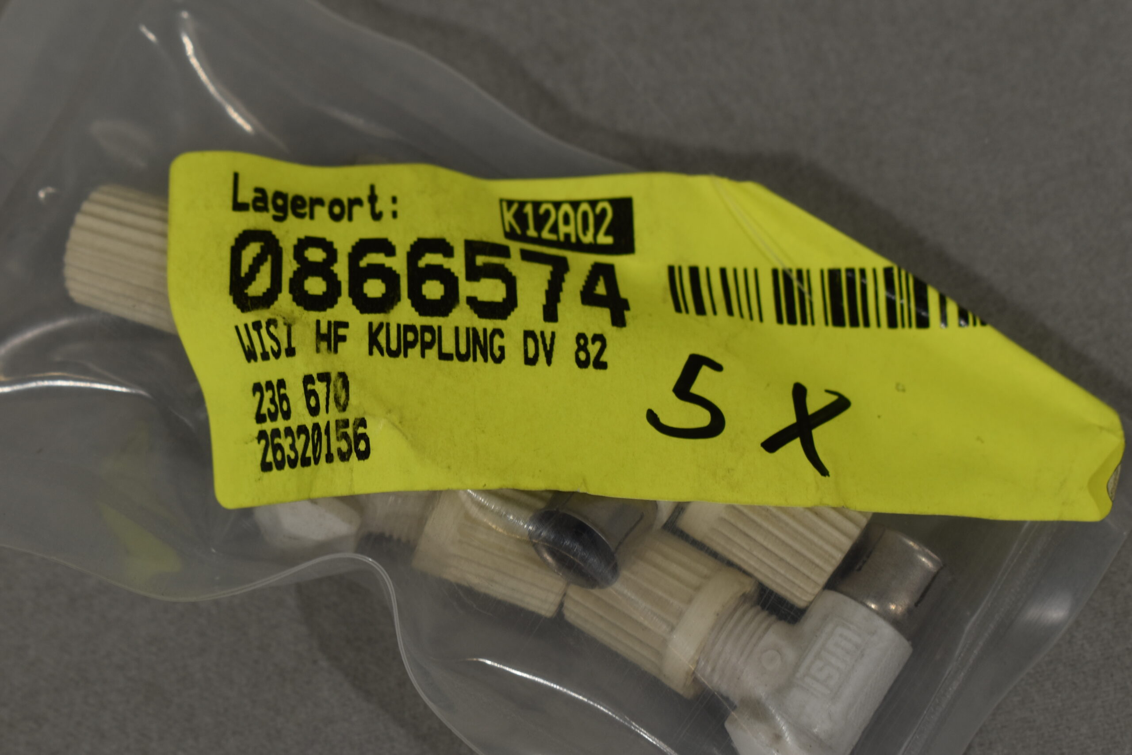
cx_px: 566
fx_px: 2594
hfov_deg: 24.6
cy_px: 378
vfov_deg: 16.6
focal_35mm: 82
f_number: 8
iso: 220
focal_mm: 55
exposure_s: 1/60
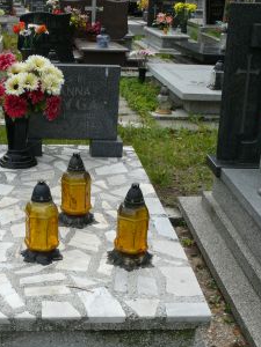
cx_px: 72
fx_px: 563
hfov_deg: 25.8
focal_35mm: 56
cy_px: 239
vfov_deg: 33.9
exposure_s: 1/250
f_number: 5.6
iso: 100
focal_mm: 7.4
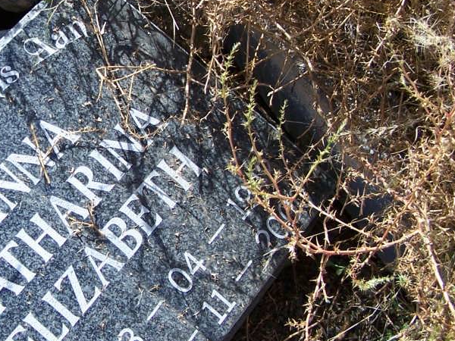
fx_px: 999
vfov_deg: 19.4
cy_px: 136
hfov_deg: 25.1
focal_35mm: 76
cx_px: 72
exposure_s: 1/750
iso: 80
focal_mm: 6.3
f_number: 2.8
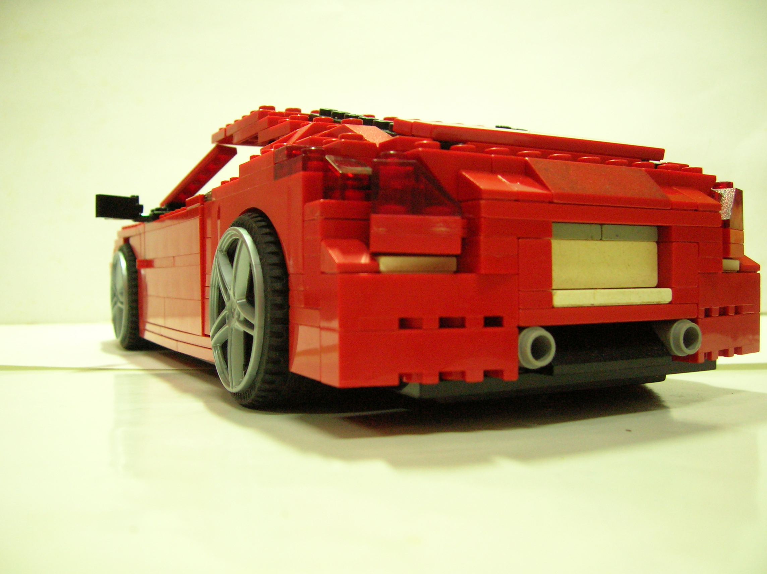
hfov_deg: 52.7
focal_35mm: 35
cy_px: 287
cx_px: 384
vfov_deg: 40.6
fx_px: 775
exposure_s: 1/4.4
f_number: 2.9
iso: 200
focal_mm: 5.8
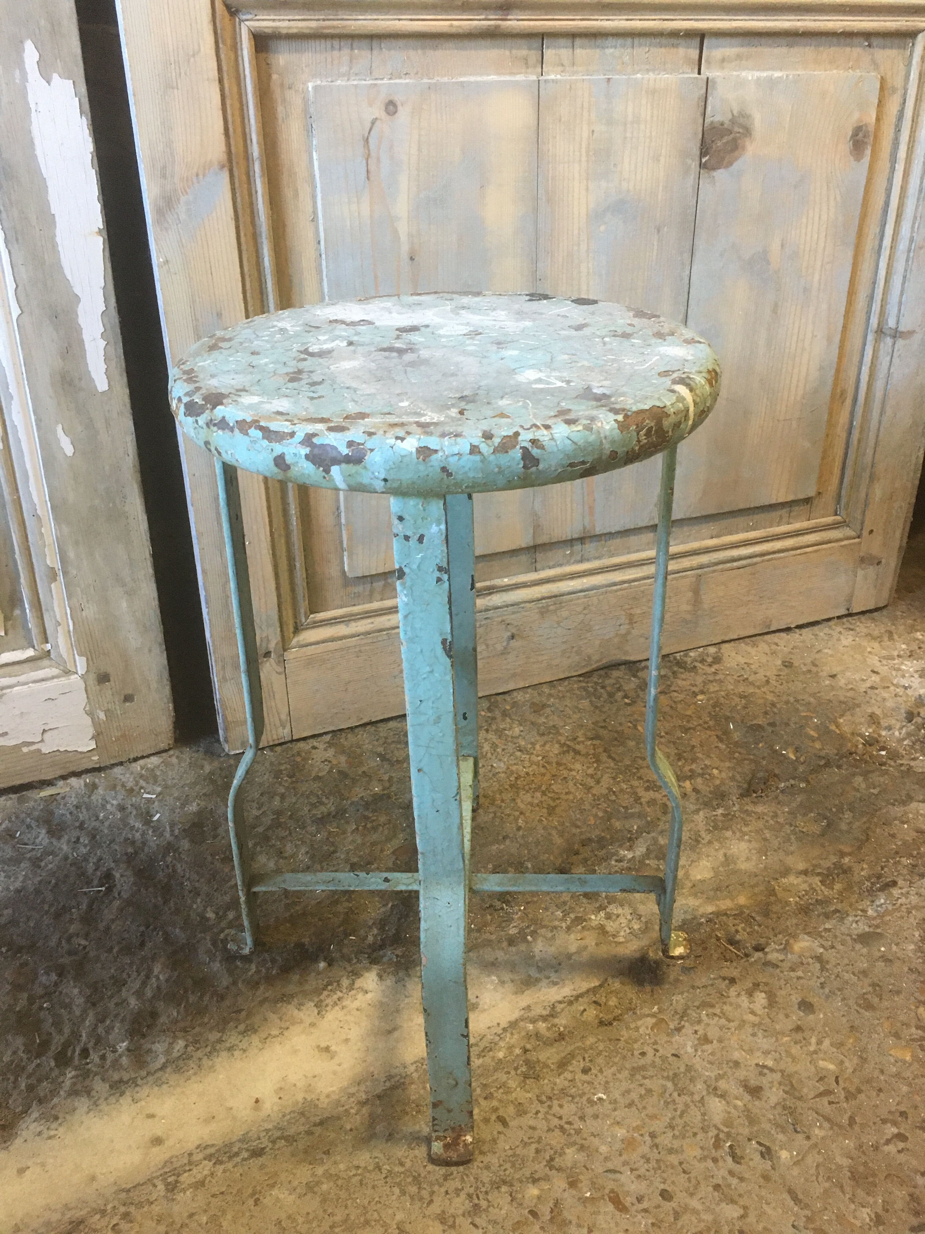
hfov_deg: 48.2
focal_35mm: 29
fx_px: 1033
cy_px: 617
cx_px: 462
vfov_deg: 61.7
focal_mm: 4.15
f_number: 2.2
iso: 200
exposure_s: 1/25
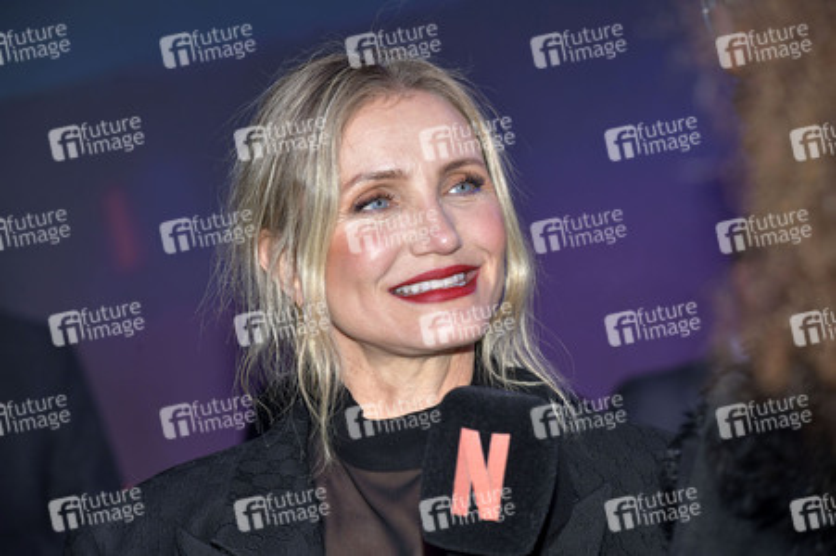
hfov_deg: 15.2
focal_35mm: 135
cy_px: 278
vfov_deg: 10.1
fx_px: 3133
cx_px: 418
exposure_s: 1/200
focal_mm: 135
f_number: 7.1
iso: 1250
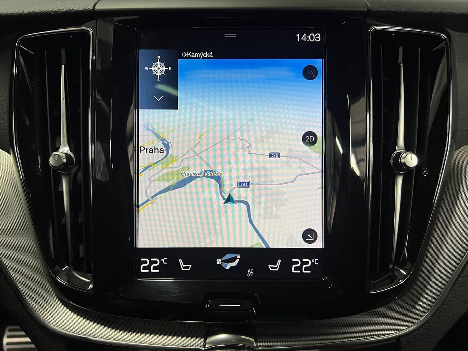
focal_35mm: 26
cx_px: 234
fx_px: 352
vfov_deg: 53.1
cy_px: 176
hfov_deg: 67.3
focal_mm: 5.7
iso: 125
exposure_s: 1/57
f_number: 1.5
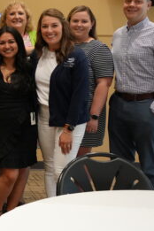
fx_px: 513
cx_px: -131
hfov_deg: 14.7
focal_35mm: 80
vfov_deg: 25.2
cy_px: 70
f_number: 4
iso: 5000
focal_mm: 30
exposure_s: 1/160
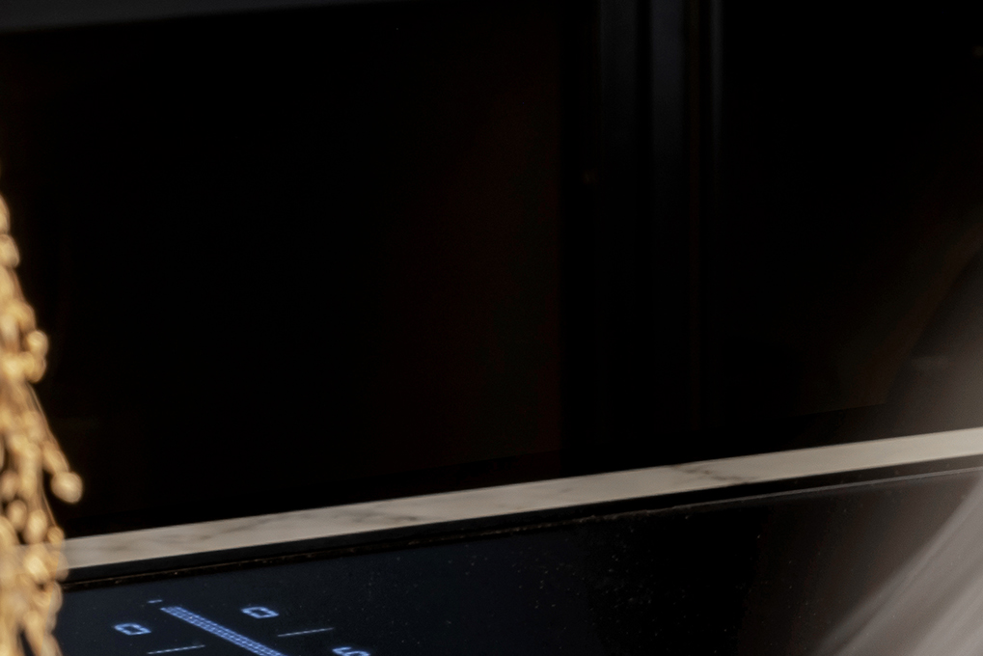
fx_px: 6637
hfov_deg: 8.4
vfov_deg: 5.6
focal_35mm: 243
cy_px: 28
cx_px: 928
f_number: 11
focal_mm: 70
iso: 100
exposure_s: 3
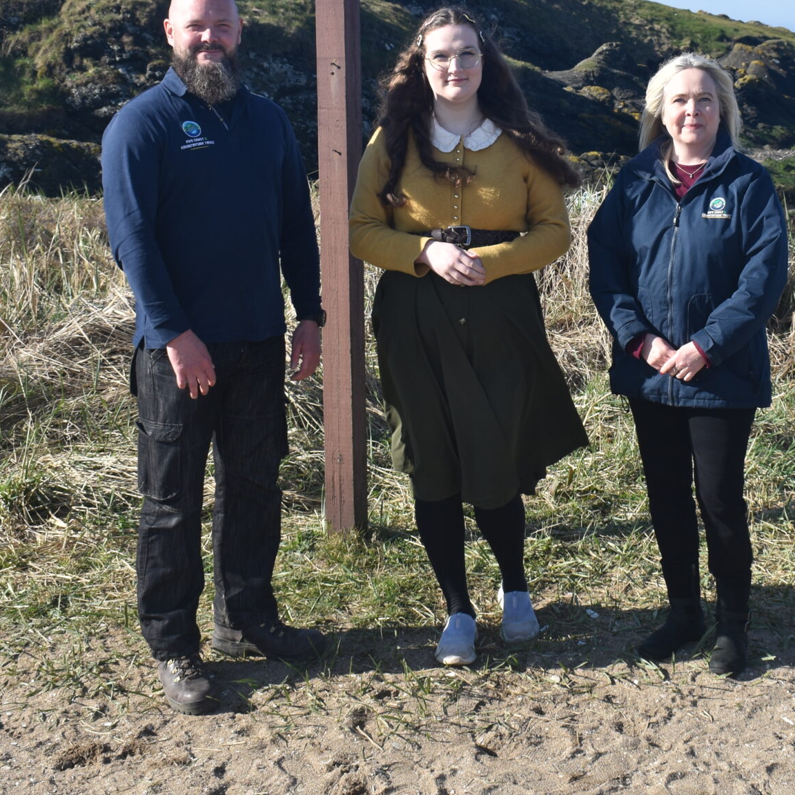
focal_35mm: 68
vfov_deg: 25.2
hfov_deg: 25.1
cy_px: 245
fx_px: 1767
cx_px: 582
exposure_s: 1/200
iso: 100
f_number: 8
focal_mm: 24
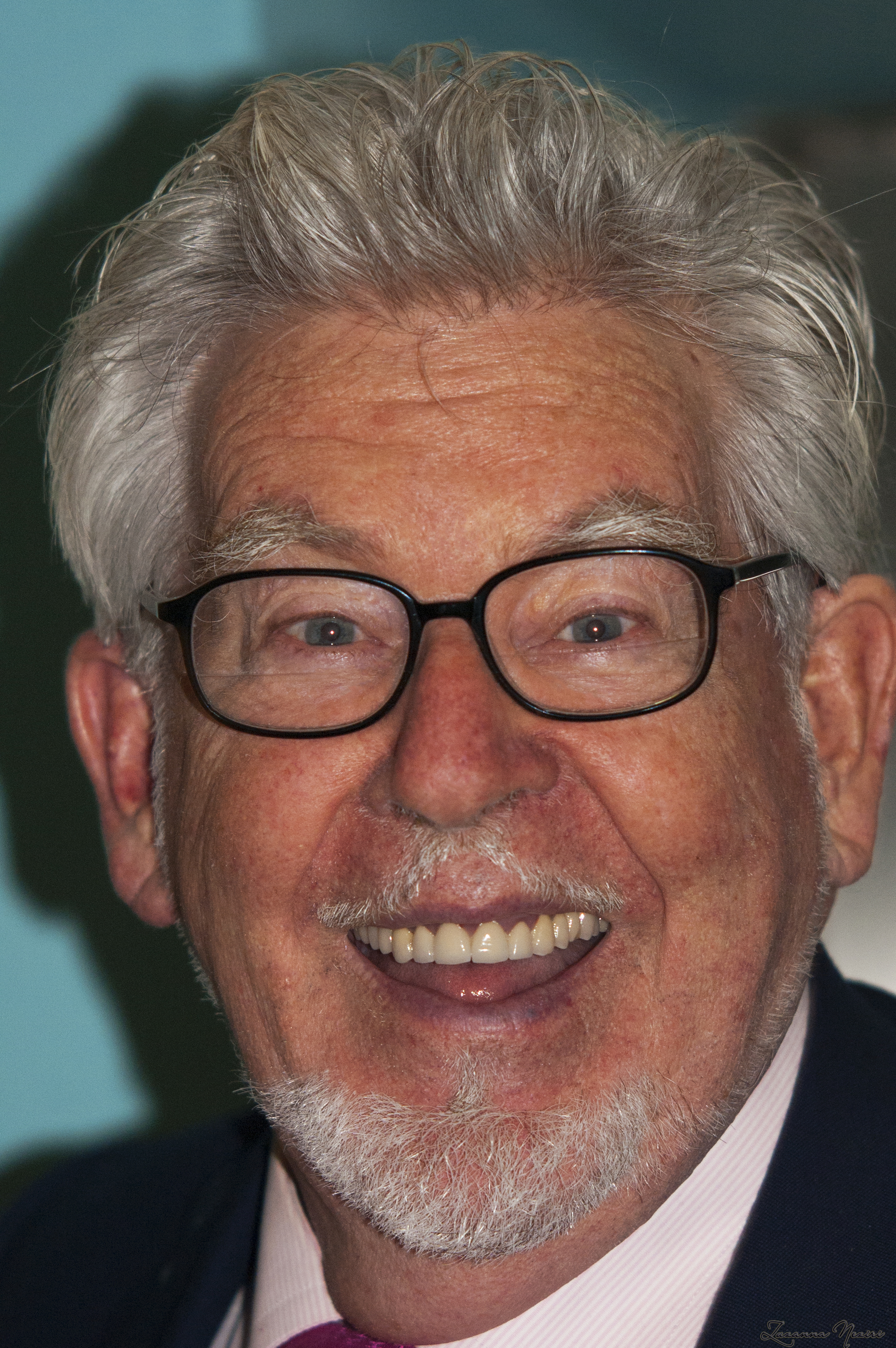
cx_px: 448
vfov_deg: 13.1
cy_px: 674
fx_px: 5890
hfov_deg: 8.7
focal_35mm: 158
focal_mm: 105
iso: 1600
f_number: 4.5
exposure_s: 1/60
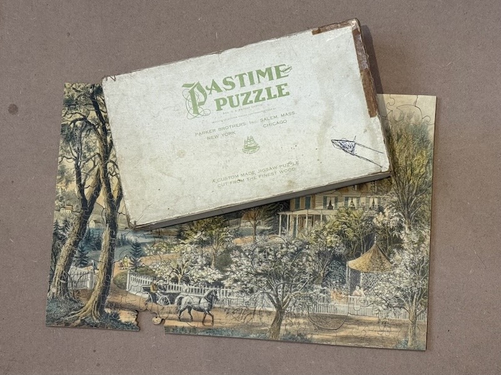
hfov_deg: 39.7
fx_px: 695
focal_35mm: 48
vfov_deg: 30.3
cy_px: 188
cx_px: 250
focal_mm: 6.76
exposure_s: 1/59
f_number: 1.78
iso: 100
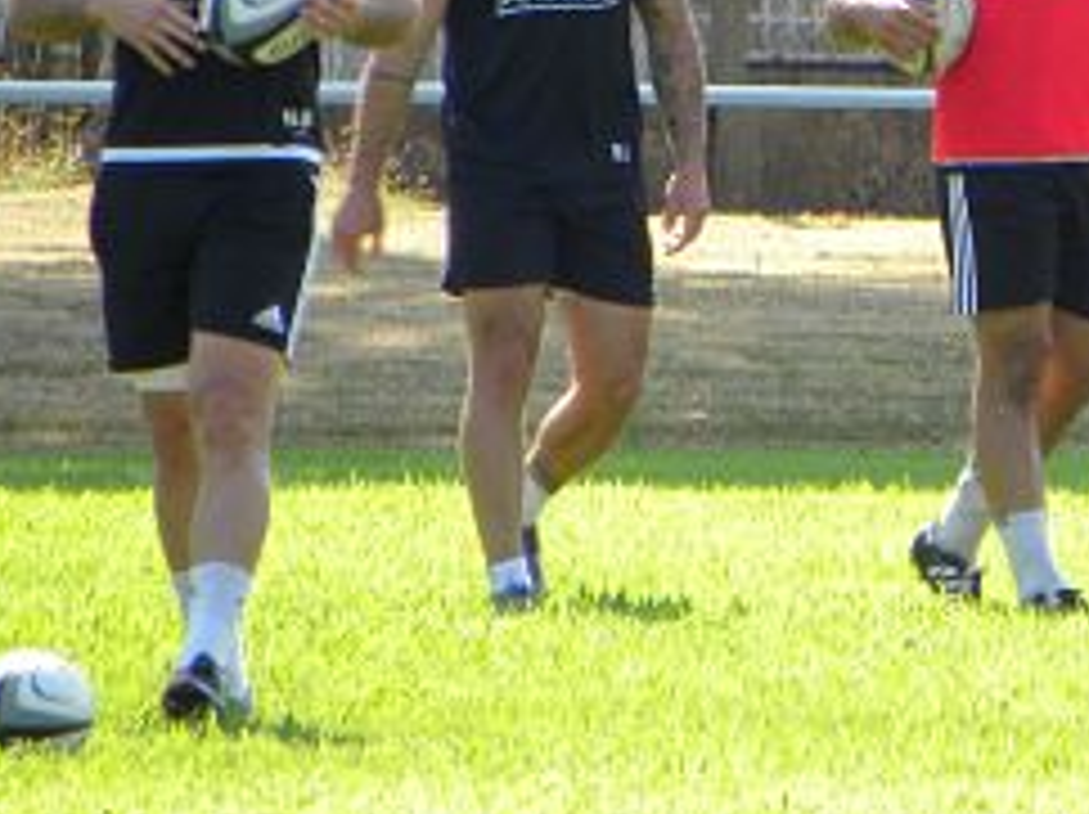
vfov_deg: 1.1
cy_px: -49
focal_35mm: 1365
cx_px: 1143
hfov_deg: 1.5
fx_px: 42900
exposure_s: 1/112
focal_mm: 97.8
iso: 64
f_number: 5
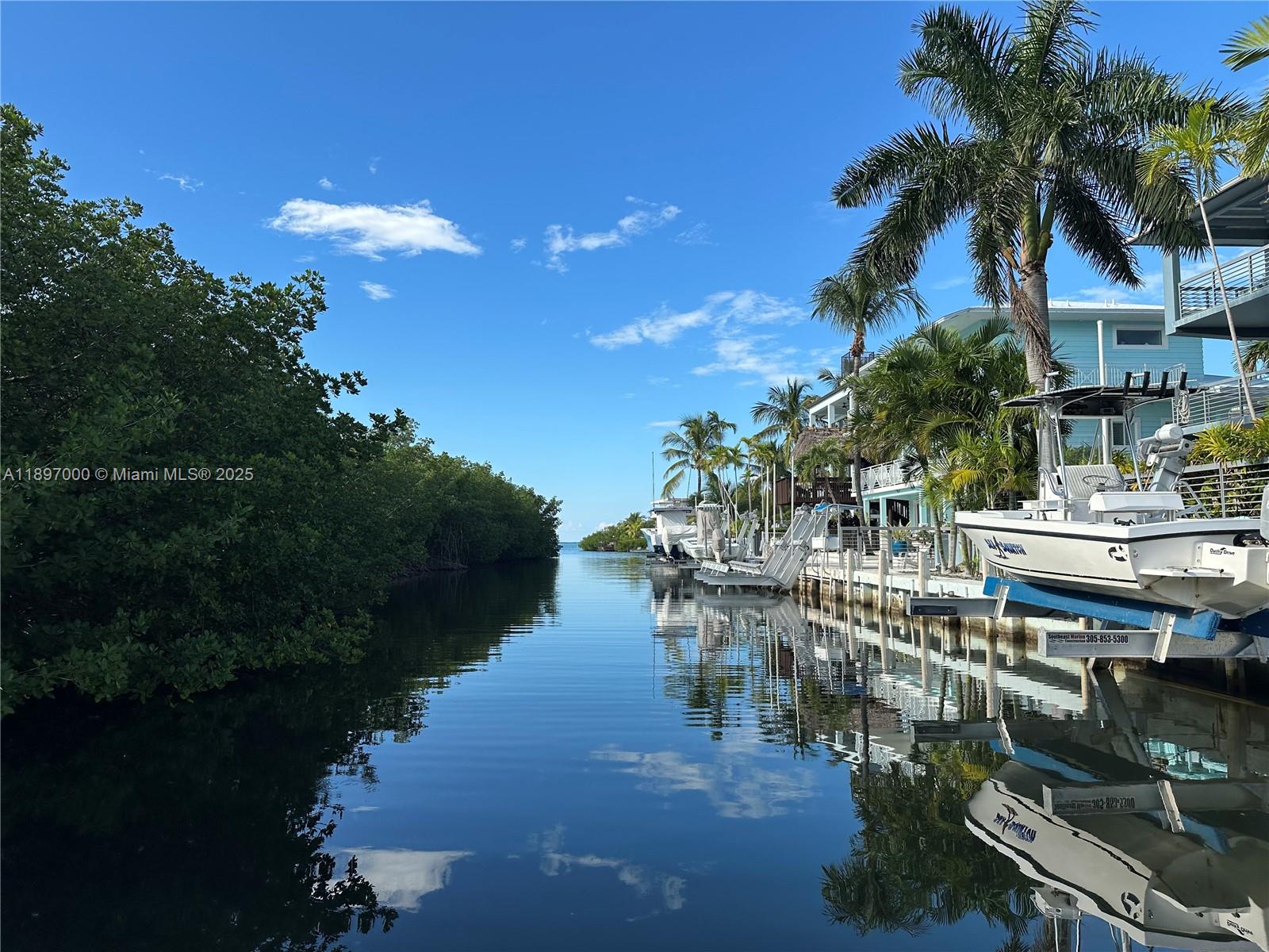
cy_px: 476
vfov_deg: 56.8
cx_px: 634
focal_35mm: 24
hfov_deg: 71.6
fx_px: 880
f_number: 1.78
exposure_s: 1/2732
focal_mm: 6.86
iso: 80
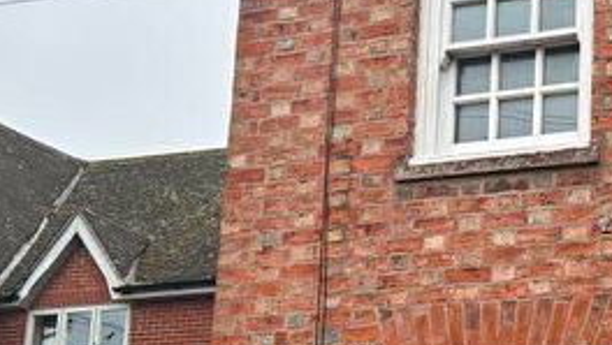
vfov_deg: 15.6
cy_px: 392
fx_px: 1218
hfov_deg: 25.8
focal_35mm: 75
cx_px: 698
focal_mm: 5.7
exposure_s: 1/166
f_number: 1.5
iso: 50
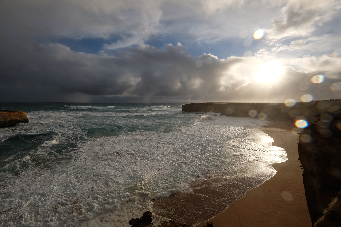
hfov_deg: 100.4
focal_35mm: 15
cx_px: 170
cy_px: 114
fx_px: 142
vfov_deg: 77.3
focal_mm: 10
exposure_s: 1/420
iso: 200
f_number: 13
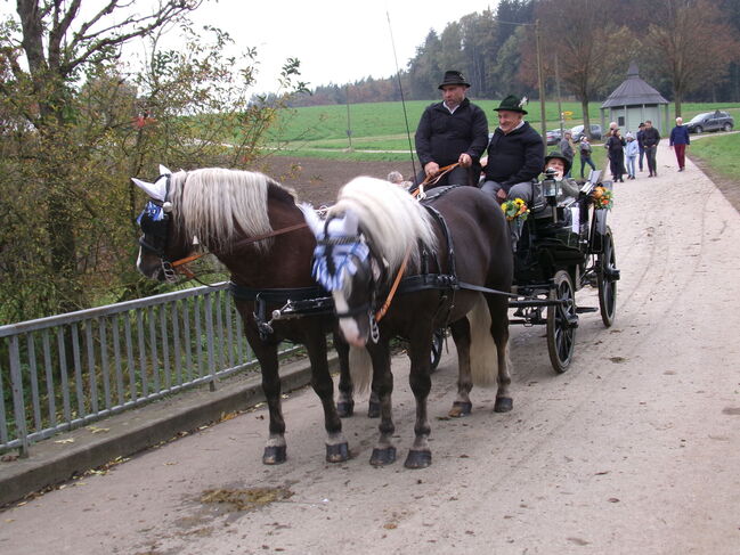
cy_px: 278
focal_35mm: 48
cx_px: 370
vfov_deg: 30.3
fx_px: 1026
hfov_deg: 39.7
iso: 100
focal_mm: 8.5
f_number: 4.2
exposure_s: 1/42
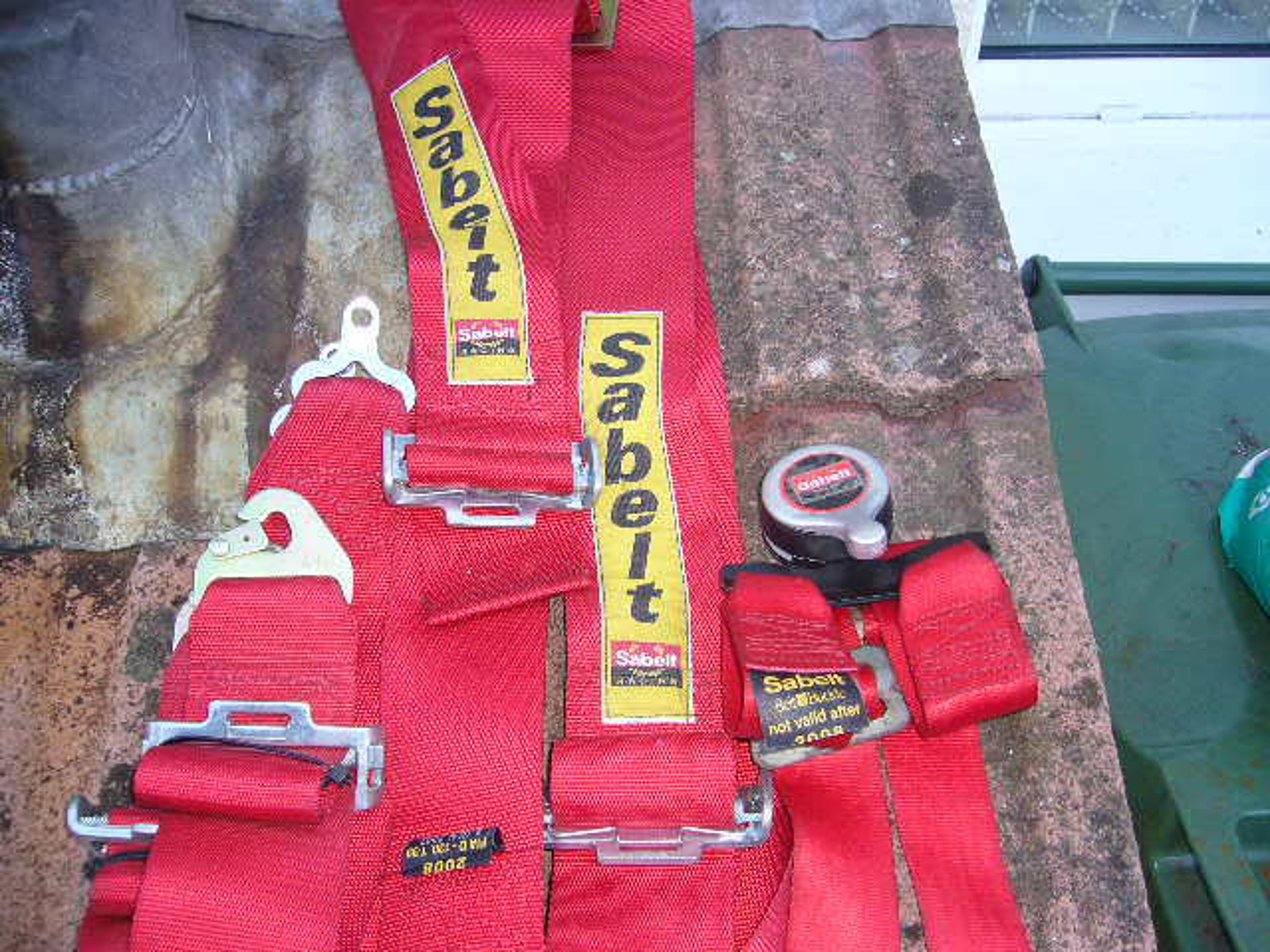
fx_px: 1284
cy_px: 476
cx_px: 635
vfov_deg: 40.7
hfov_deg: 52.6
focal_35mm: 35
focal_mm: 5.8
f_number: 2.8
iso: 100
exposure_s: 1/60
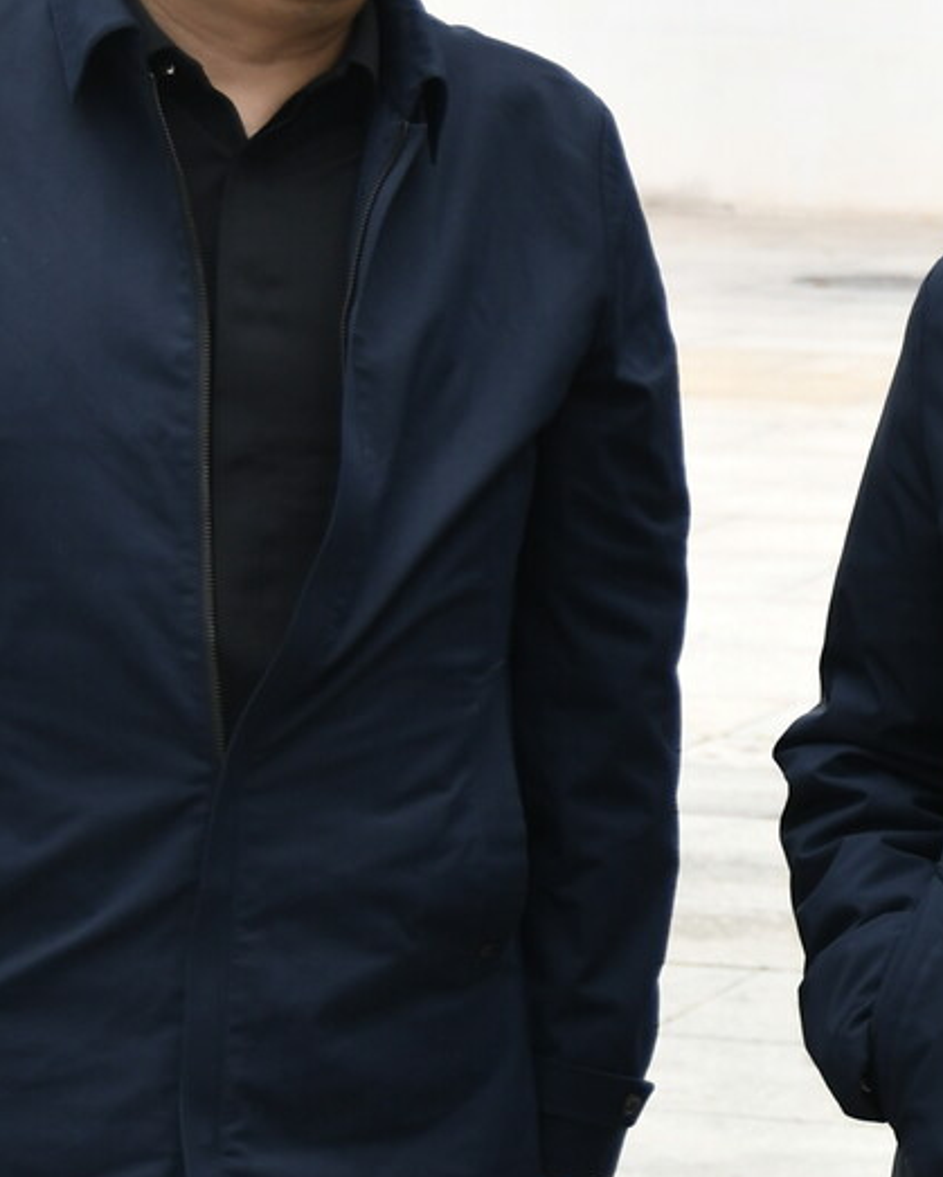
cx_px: 1364
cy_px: 302
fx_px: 6239
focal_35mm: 179
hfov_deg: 8.5
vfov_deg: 10.8
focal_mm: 35
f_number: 4.2
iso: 180
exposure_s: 1/60
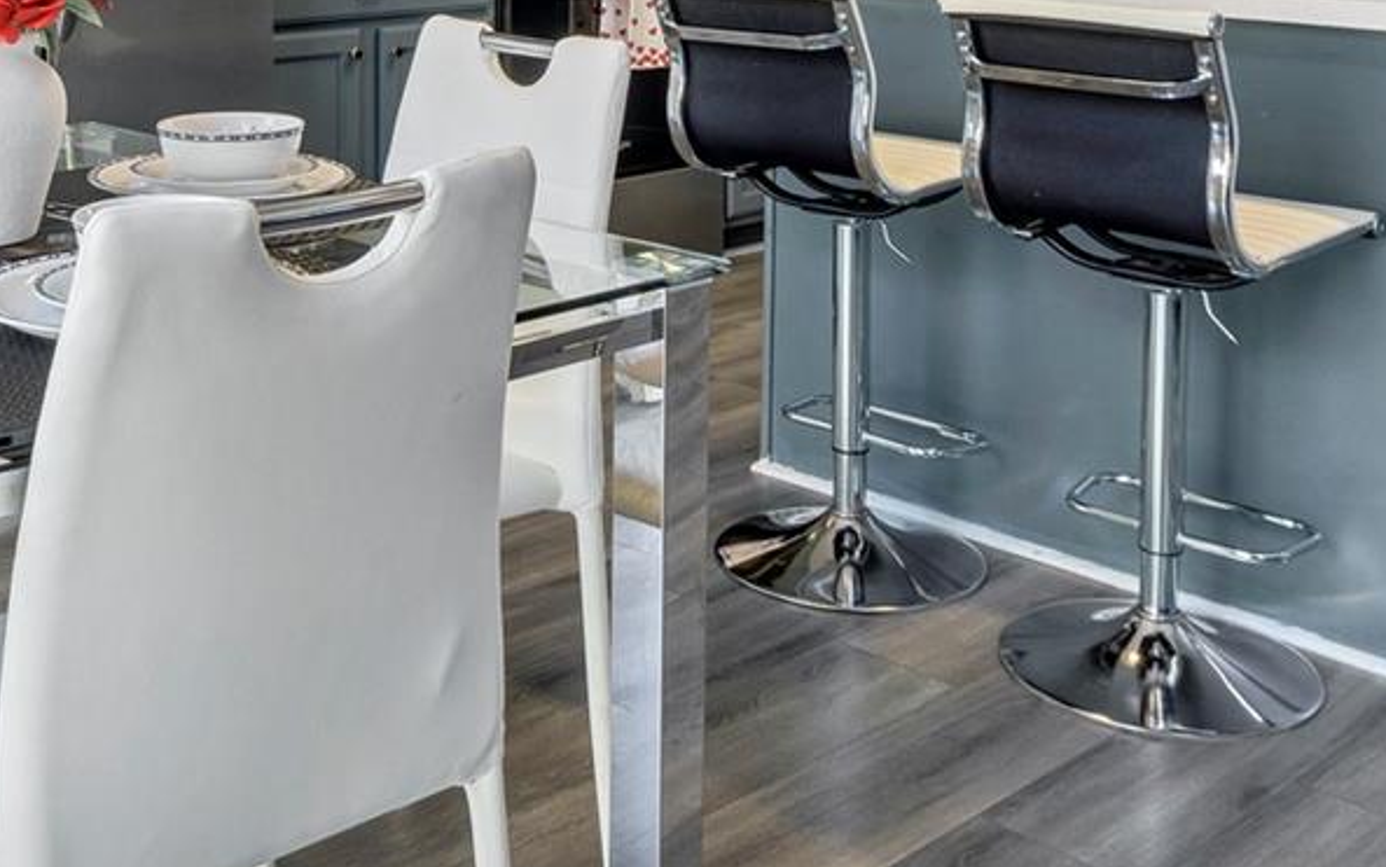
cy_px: -222
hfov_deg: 43.0
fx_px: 1714
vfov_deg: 25.0
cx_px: 402
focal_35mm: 45
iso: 200
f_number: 10
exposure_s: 1/5
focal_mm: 11
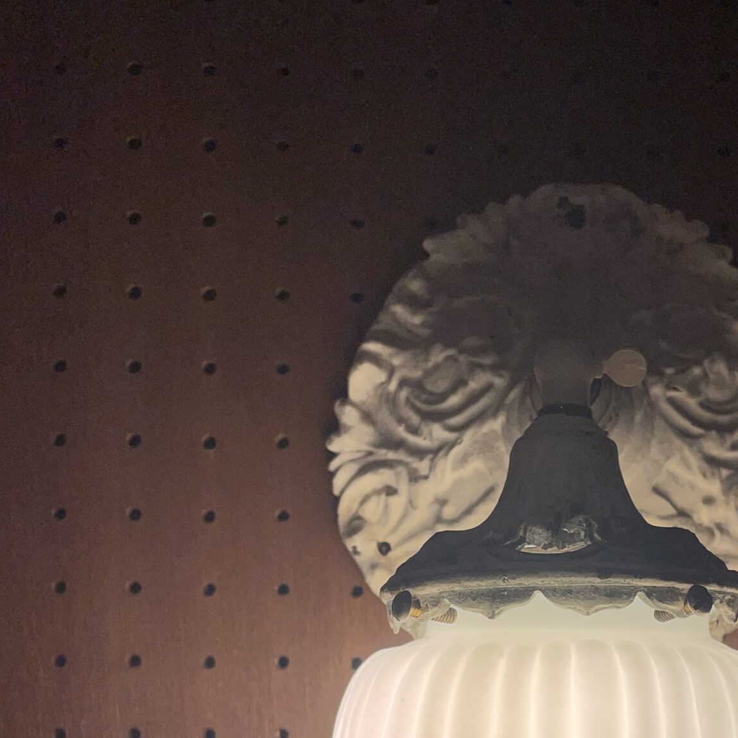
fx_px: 1230
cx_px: 590
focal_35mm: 51
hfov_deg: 32.5
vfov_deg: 31.4
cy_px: 703
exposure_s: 1/381
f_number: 1.6
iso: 32
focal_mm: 4.2
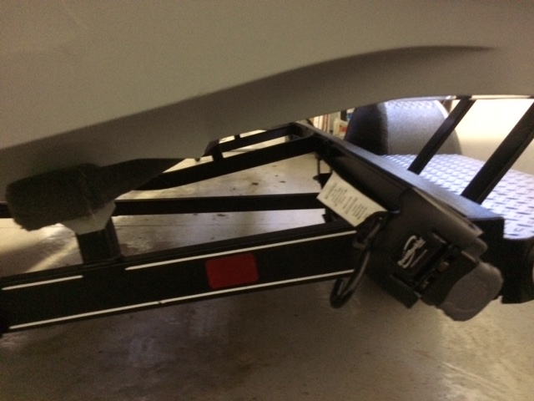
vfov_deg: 48.2
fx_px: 447
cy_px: 200
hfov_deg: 61.7
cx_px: 267
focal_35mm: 29
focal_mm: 4.15
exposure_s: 1/15
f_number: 2.2
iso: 500
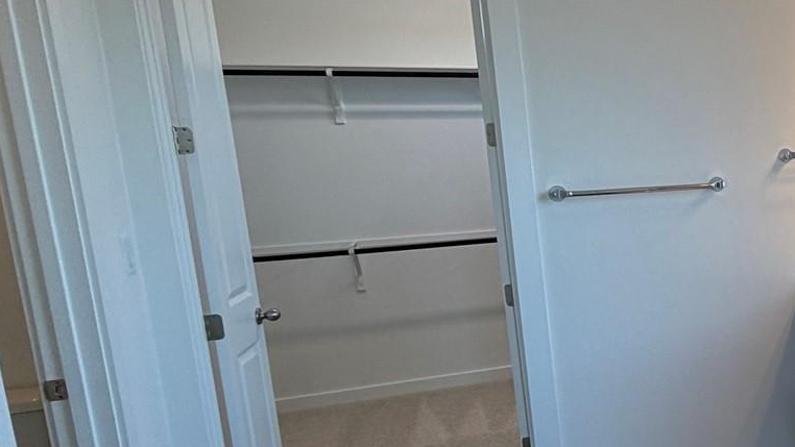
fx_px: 864
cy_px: 258
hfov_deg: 35.3
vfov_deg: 29.0
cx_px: 1015
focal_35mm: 41
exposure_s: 1/125
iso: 50
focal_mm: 2.22
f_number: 2.2
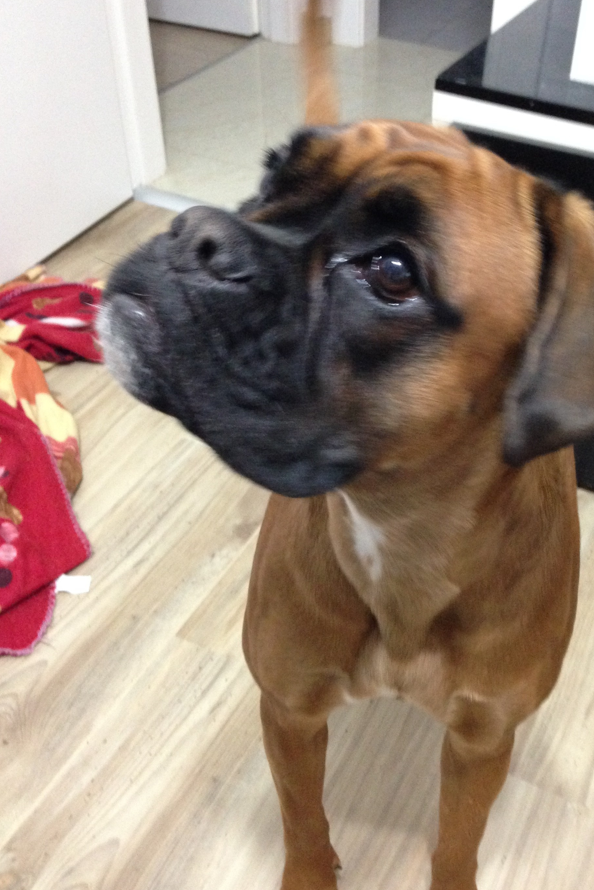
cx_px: 395
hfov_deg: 32.4
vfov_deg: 47.4
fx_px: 1014
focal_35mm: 41
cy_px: 444
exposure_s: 1/15
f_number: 2.4
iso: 400
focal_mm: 4.12
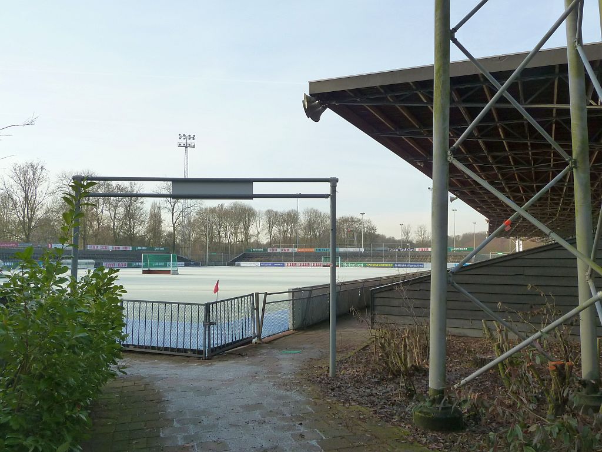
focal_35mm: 30
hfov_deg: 60.0
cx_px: 301
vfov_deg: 46.8
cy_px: 226
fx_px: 522
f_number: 4
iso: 125
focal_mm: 5
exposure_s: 1/320
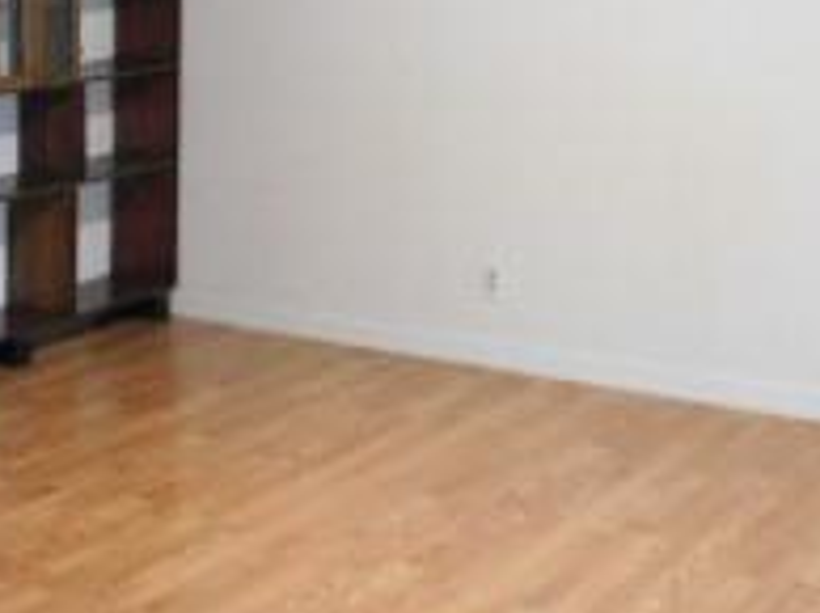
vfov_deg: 19.1
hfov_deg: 24.2
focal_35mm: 76
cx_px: -51
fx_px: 1798
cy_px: 110
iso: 400
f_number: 3
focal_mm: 4
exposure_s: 1/10
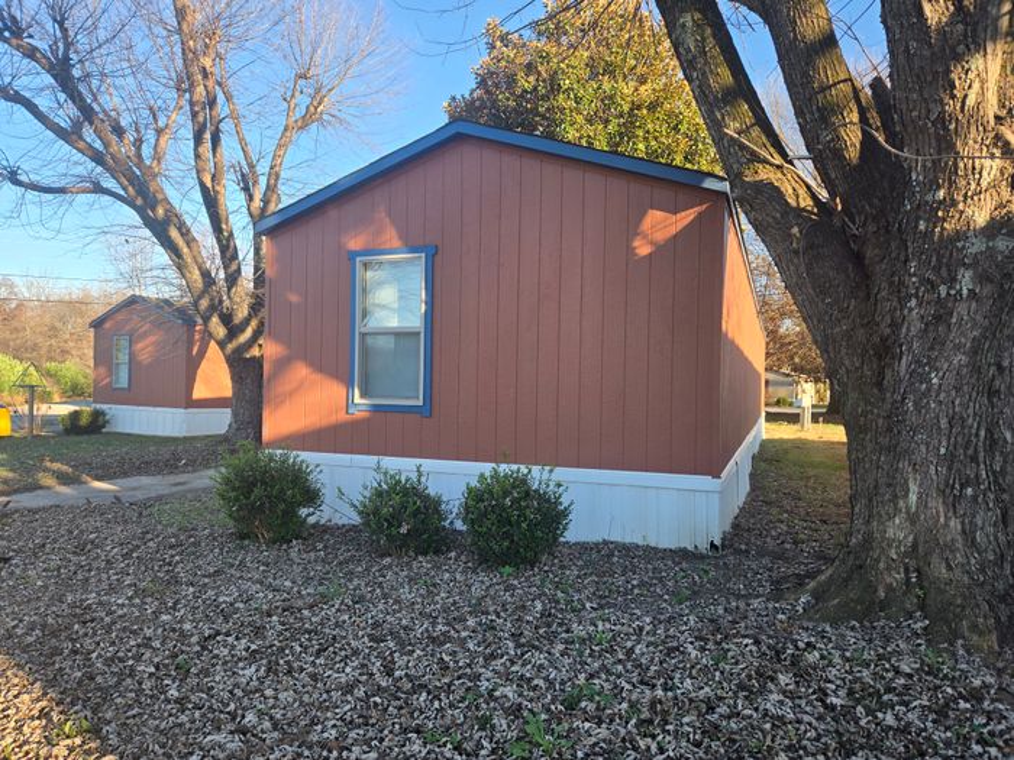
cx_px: 507
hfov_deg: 73.9
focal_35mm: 23
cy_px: 380
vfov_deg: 58.9
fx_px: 674
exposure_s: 1/399
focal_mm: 5.4
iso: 25
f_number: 1.8
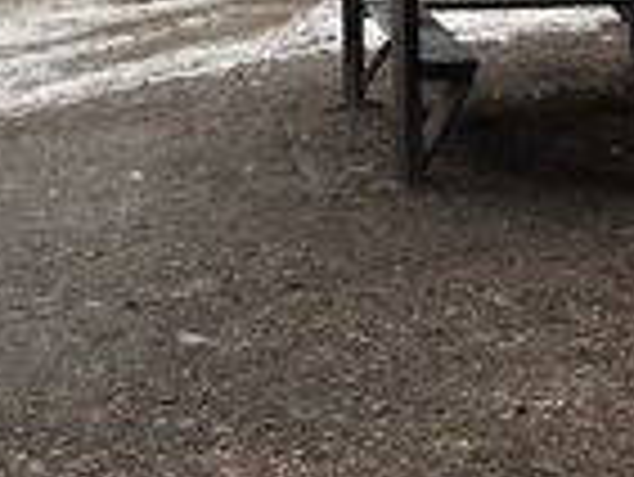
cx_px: 144
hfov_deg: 16.6
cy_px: -441
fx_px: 2163
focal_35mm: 118
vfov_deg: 11.5
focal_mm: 5.1
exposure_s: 1/150
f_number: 1.6
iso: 32
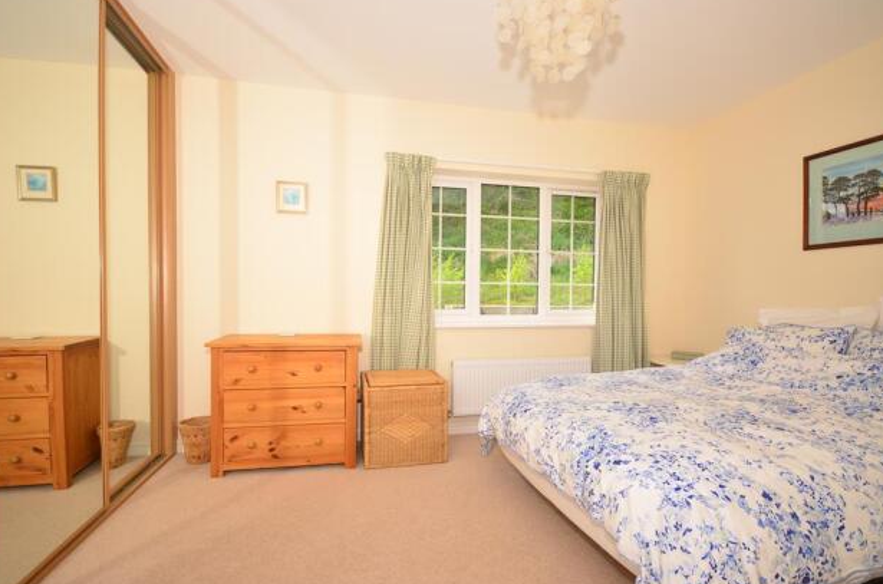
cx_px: 432
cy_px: 291
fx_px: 392
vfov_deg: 73.5
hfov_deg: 96.9
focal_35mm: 16
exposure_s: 1/200
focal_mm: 10
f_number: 4
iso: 200
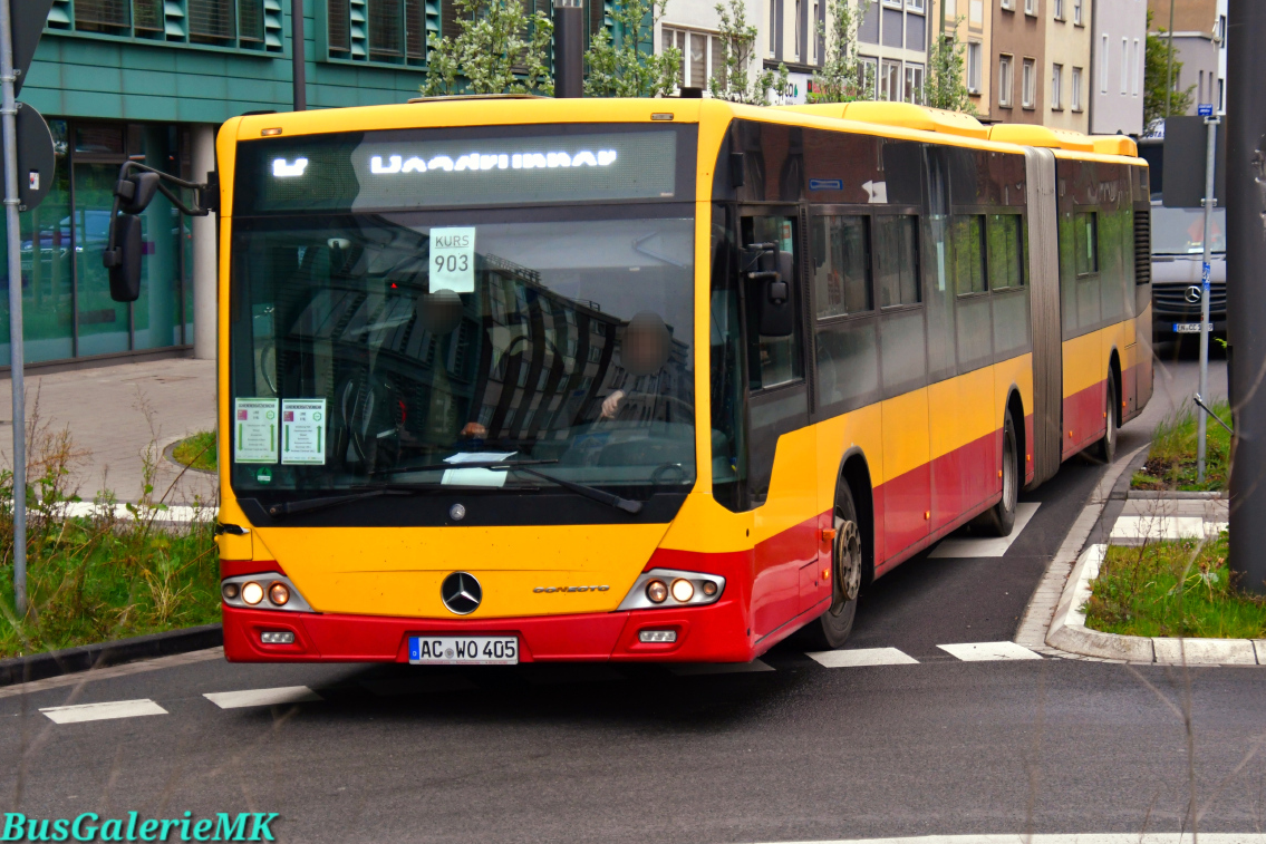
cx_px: 661
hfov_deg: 25.7
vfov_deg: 17.3
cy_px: 366
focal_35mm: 79
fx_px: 2778
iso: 1100
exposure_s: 1/1000
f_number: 4
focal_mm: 46
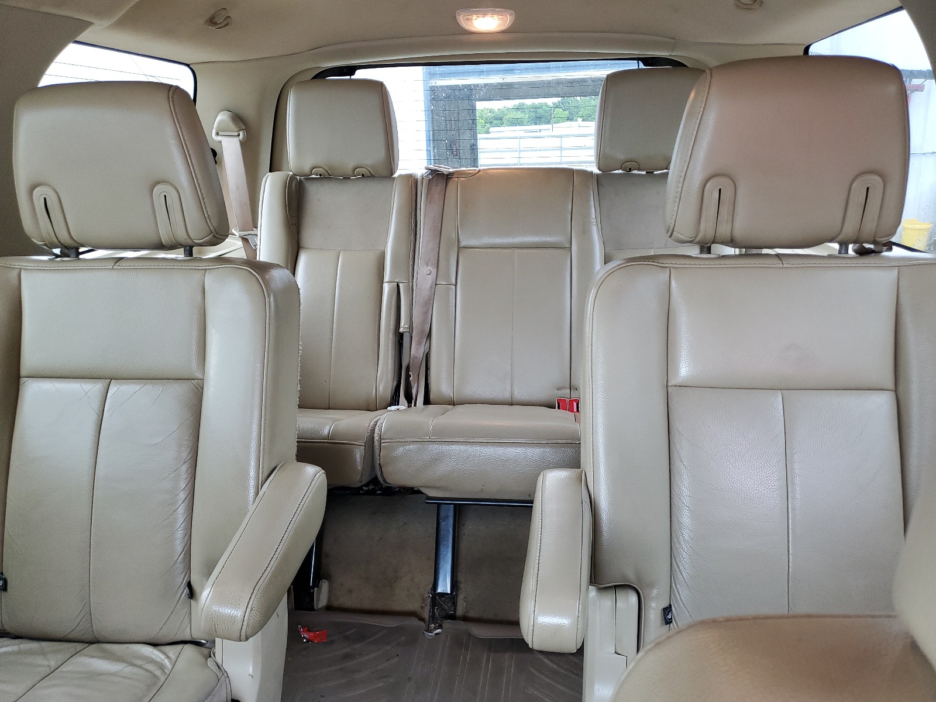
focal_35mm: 26
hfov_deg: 67.3
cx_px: 468
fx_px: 703
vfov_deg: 53.1
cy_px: 351
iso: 104
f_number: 1.5
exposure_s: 1/60.2
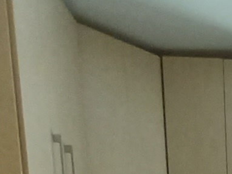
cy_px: 576
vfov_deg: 10.0
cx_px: 355
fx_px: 589
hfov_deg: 19.3
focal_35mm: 88
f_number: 2.2
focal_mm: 1.13
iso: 80
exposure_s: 1/50
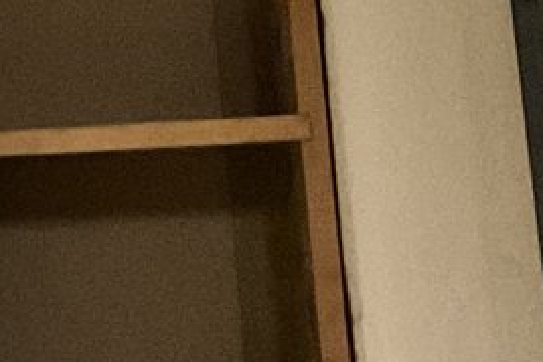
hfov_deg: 9.9
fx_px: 2565
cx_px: -935
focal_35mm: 170
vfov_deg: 8.0
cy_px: -52
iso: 500
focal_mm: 3
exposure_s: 1/30
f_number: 1.8
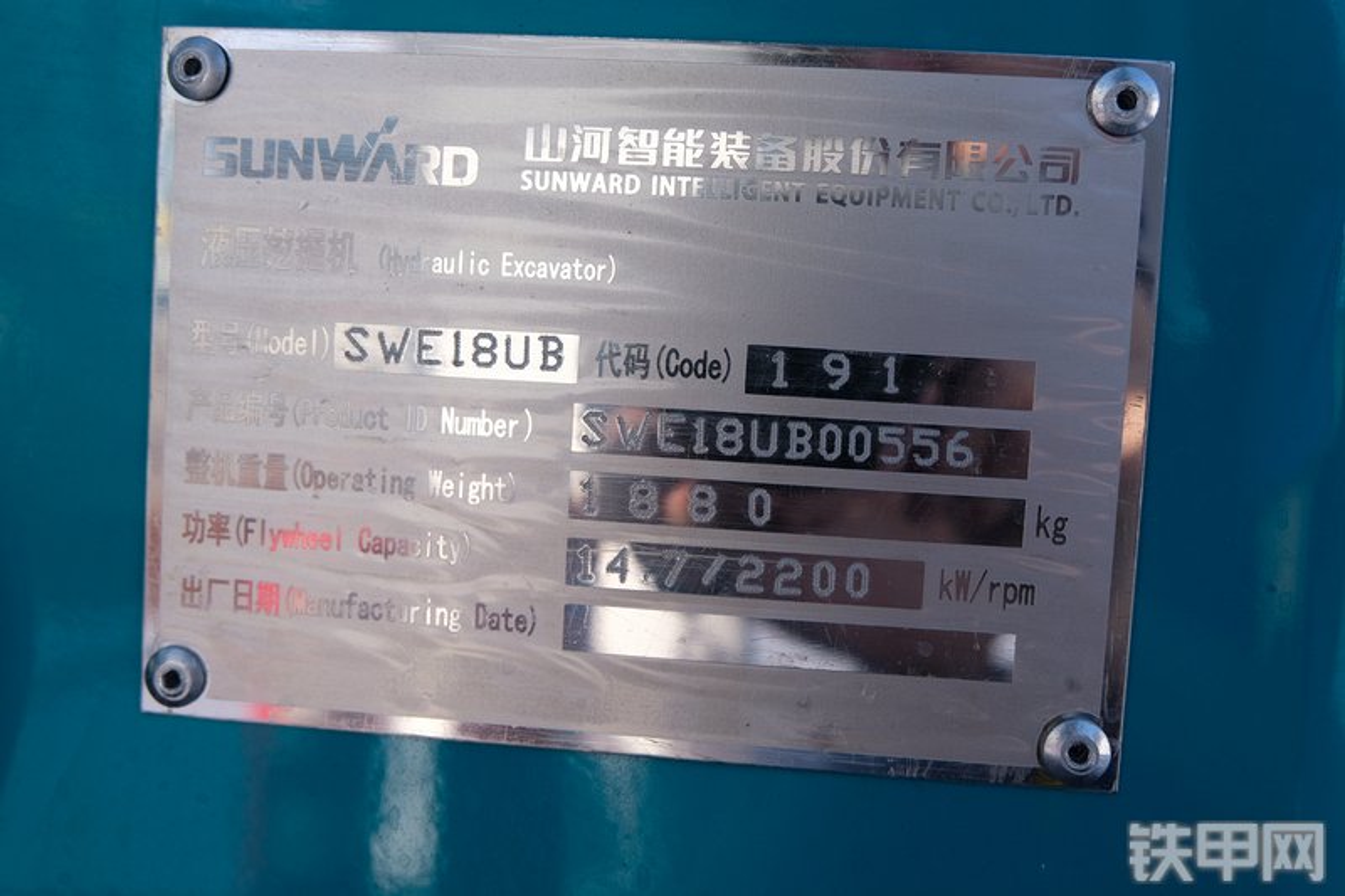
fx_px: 1419
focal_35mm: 38
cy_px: 448
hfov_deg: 50.7
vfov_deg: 35.0
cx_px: 672
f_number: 5.6
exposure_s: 1/400
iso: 200
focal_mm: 25.6
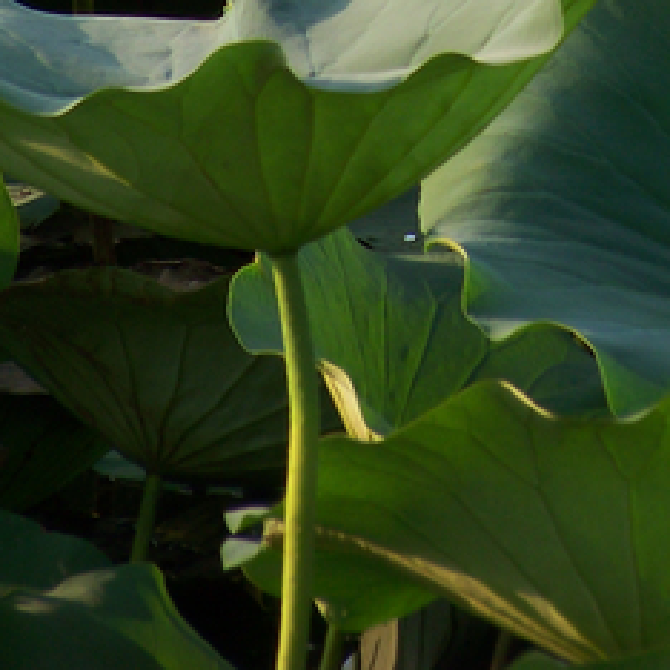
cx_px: 677
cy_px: -312
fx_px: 22533
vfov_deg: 1.7
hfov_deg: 1.7
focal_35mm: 1029
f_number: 4.5
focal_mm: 64.4
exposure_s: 1/160
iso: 64
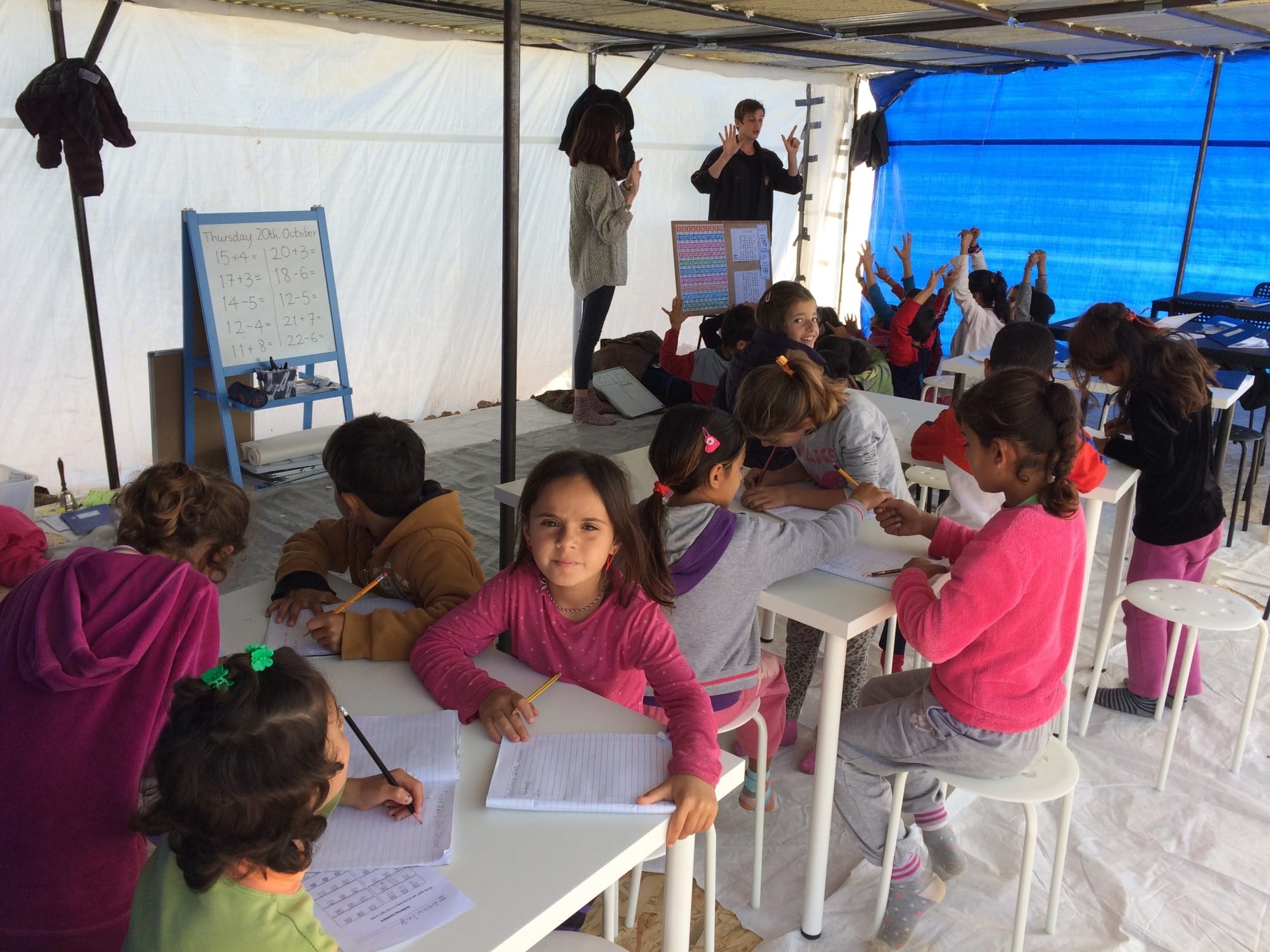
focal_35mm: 29
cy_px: 476
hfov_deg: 61.7
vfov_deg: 48.2
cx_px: 635
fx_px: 1064
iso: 32
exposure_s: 1/272
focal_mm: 4.15
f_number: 2.2
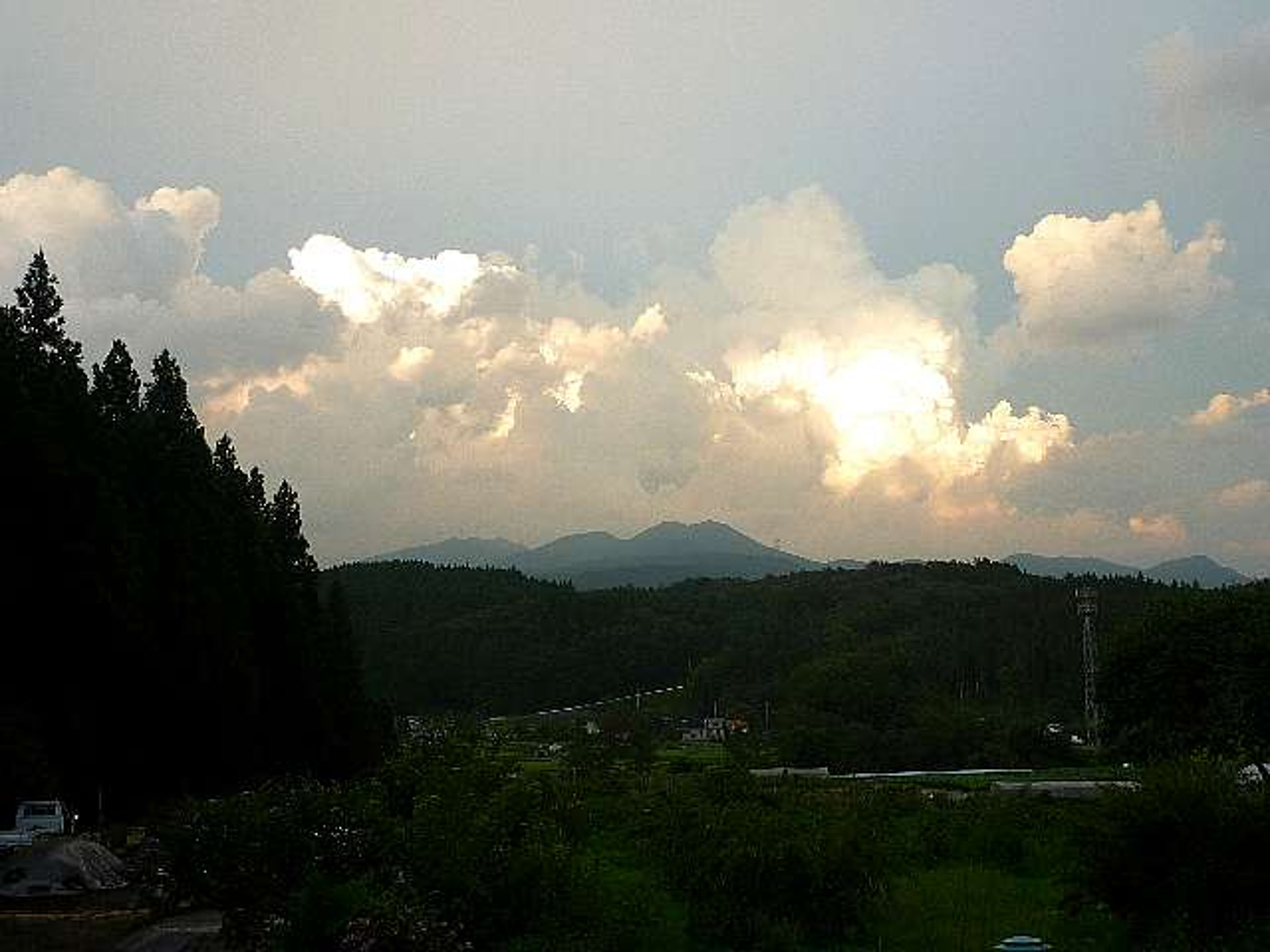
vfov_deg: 41.8
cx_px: 635
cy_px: 476
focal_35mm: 34
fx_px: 1247
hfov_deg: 54.0
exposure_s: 1/100
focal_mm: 4.9
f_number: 3.3
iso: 80
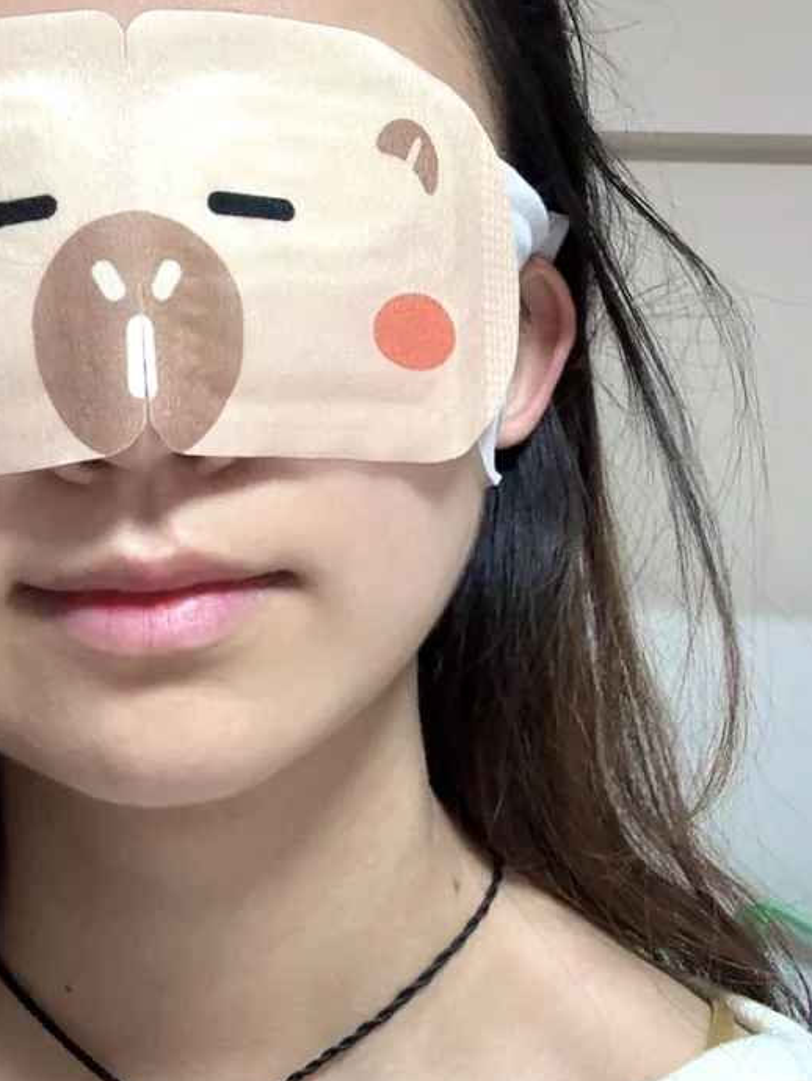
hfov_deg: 30.3
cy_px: 472
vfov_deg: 39.6
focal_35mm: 48
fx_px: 1500
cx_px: 362
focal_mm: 2.69
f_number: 1.9
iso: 250
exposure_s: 1/33
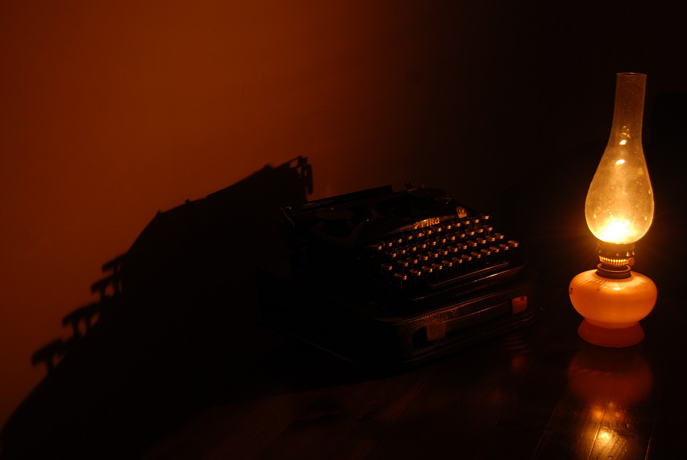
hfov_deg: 42.3
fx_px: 888
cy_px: 230
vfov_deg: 29.0
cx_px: 344
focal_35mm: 46
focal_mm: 31
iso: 100
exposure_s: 5
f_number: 5.6
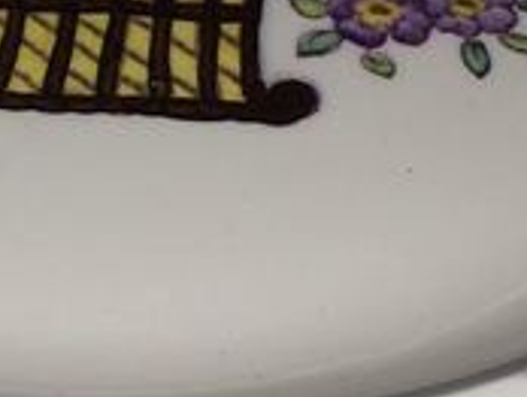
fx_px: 2363
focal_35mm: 155
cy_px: -5
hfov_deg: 12.7
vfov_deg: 9.5
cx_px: 151
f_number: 2.2
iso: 32
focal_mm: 4.12
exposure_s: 1/157
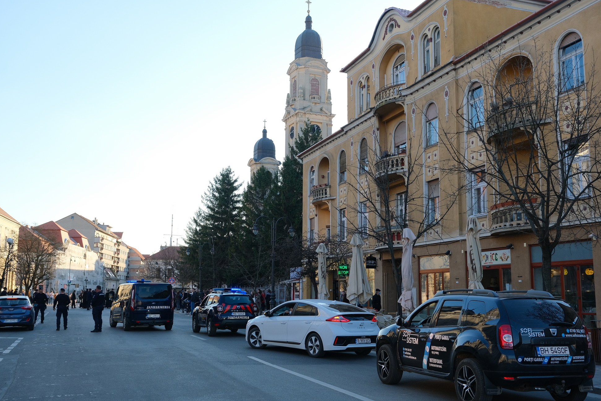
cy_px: 196
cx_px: 303
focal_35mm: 37
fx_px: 618
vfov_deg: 35.9
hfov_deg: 51.9
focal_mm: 23.5
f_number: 5.6
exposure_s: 1/180
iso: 320
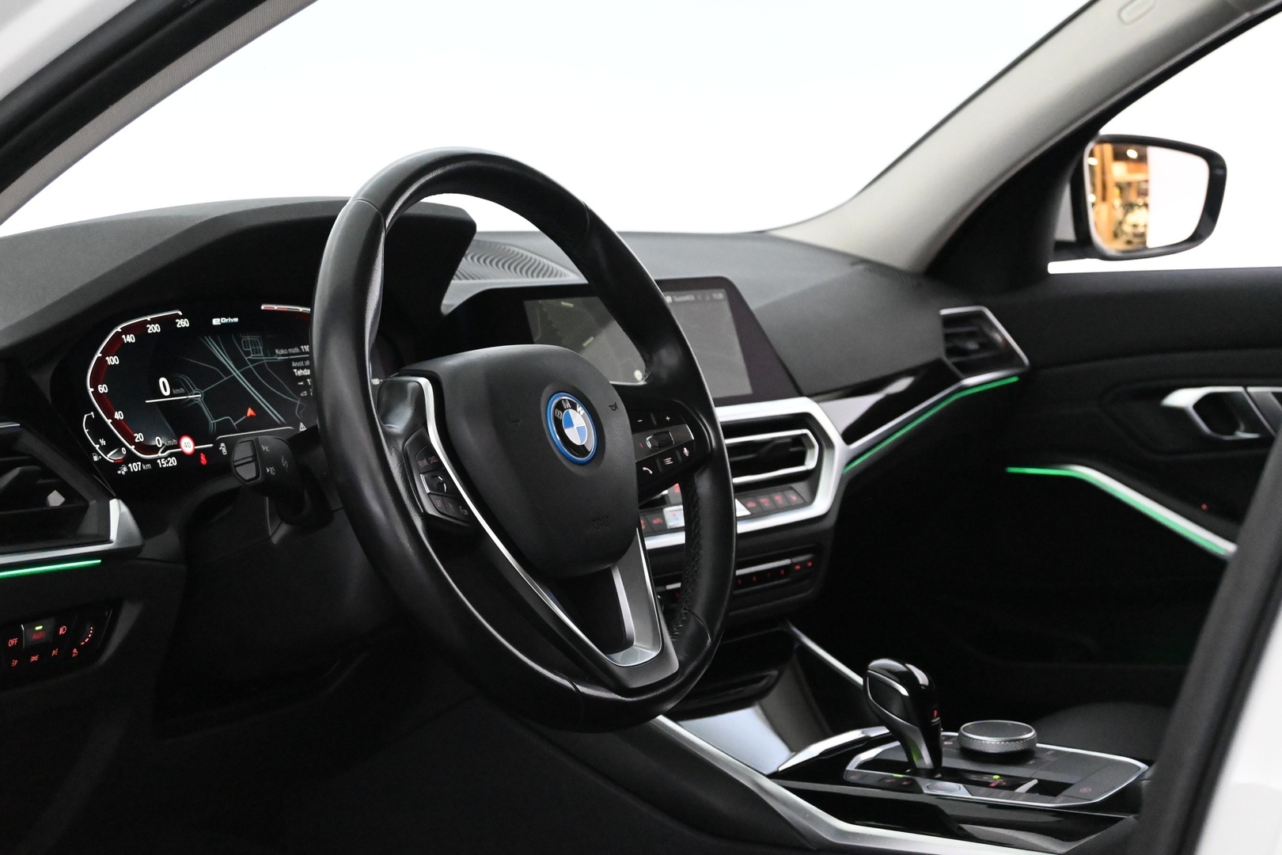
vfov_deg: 23.2
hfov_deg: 34.2
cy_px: 428
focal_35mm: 58
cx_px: 641
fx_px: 2083
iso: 9000
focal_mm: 39
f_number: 5.6
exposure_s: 1/60
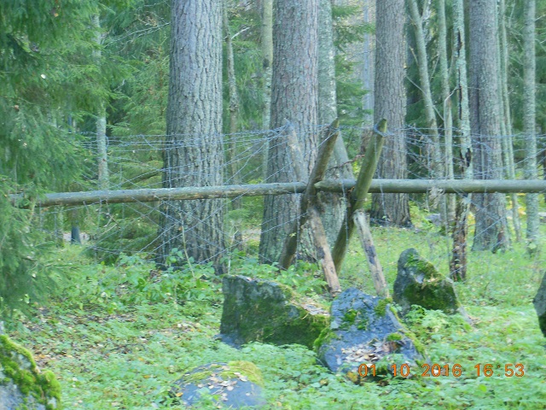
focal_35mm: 143
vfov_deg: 10.4
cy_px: 205
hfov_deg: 13.8
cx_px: 273
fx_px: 2256
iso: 400
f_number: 5.8
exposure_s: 1/6
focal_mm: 25.5
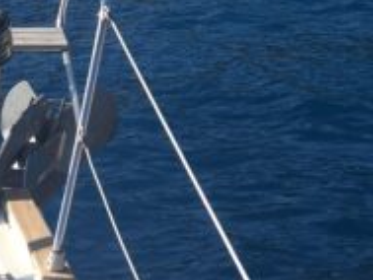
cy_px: -160
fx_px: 1272
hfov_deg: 15.7
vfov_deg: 11.9
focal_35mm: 118
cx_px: 501
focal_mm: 4.15
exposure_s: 1/1131
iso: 25
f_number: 2.2
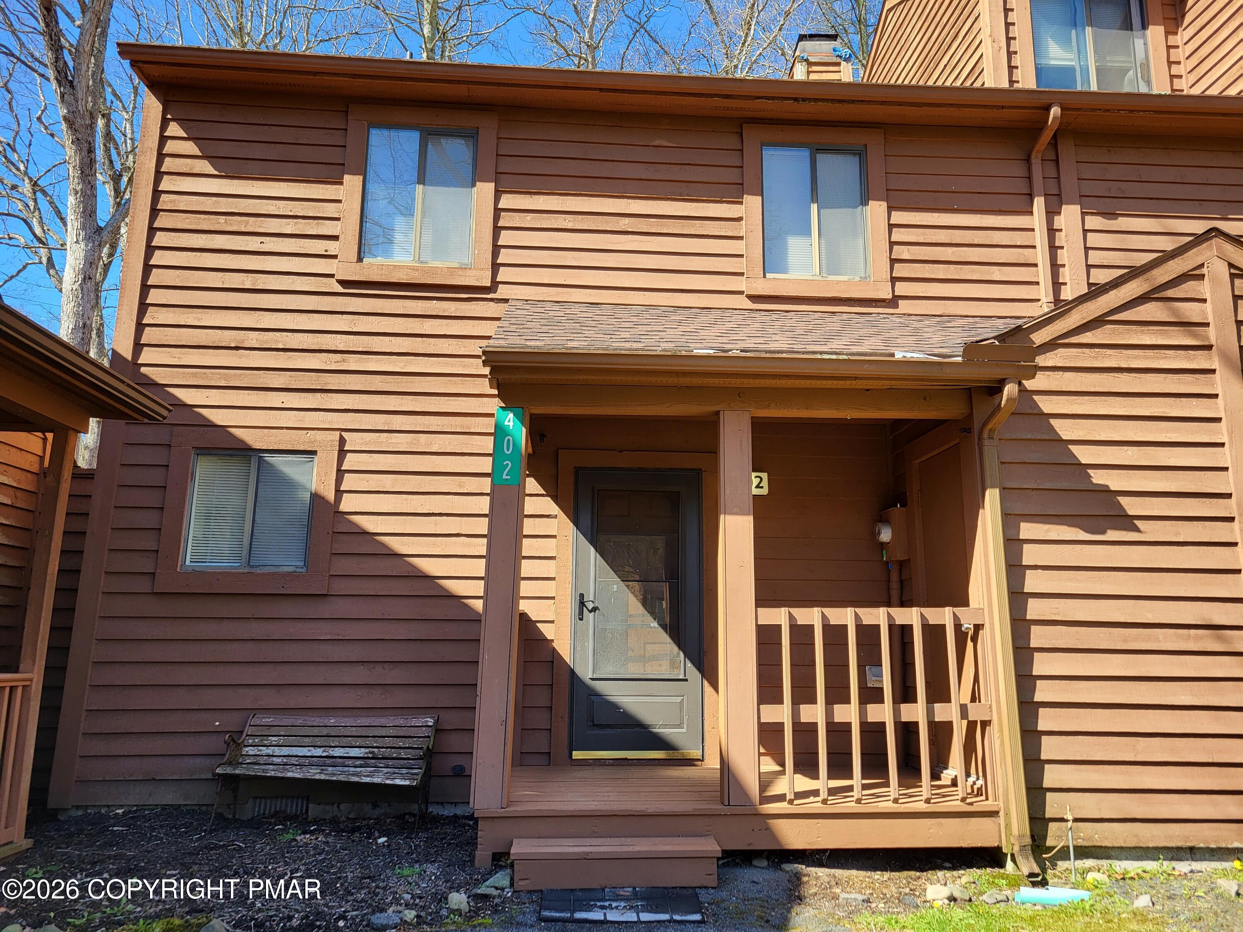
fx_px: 934
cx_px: 622
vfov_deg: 53.1
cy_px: 466
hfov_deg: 67.3
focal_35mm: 26
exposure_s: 1/444
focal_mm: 5.4
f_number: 1.8
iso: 40
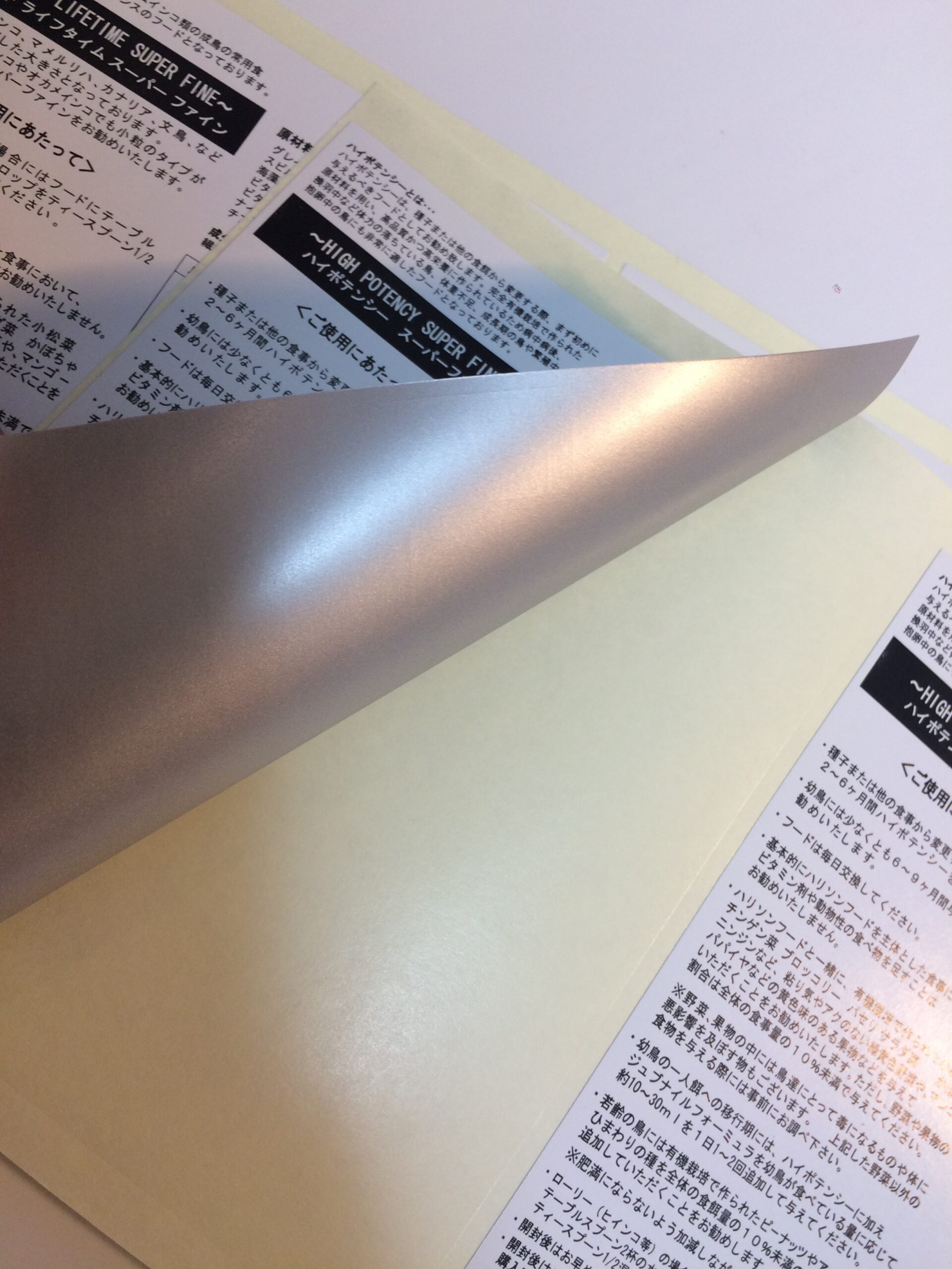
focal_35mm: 29
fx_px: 1063
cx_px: 476
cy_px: 634
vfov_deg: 61.7
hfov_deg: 48.2
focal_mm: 4.15
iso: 64
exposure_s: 1/33
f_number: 2.2
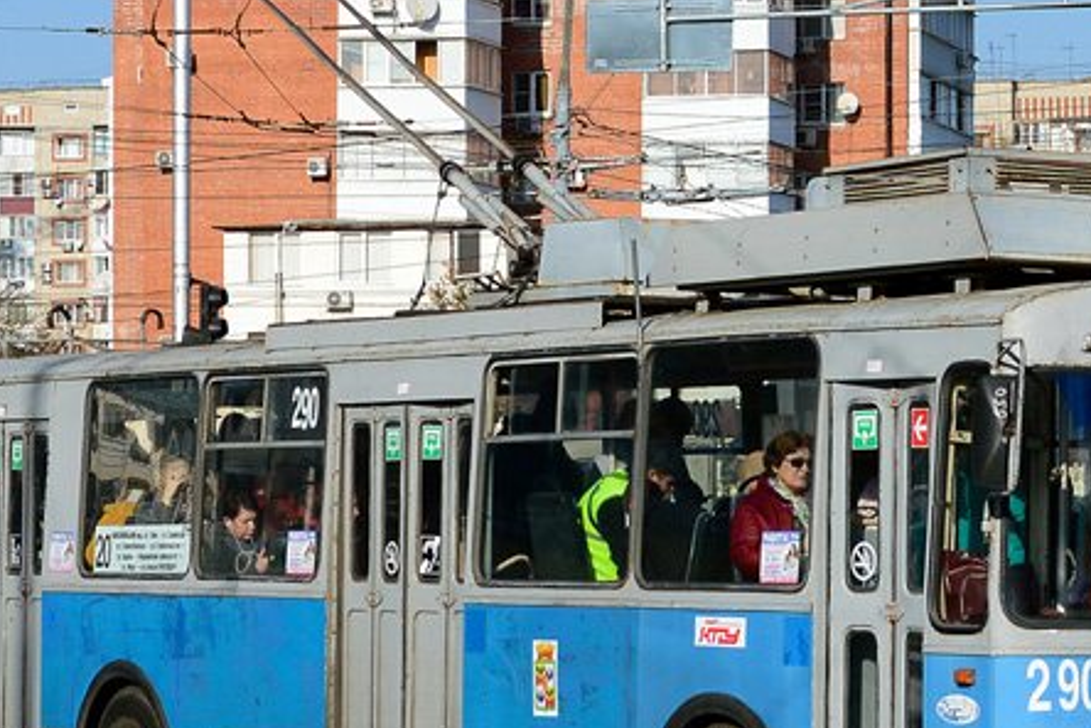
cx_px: 828
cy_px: 273
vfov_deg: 8.9
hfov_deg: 13.3
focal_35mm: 154
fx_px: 4667
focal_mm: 38
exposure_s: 1/1000
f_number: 6.3
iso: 200
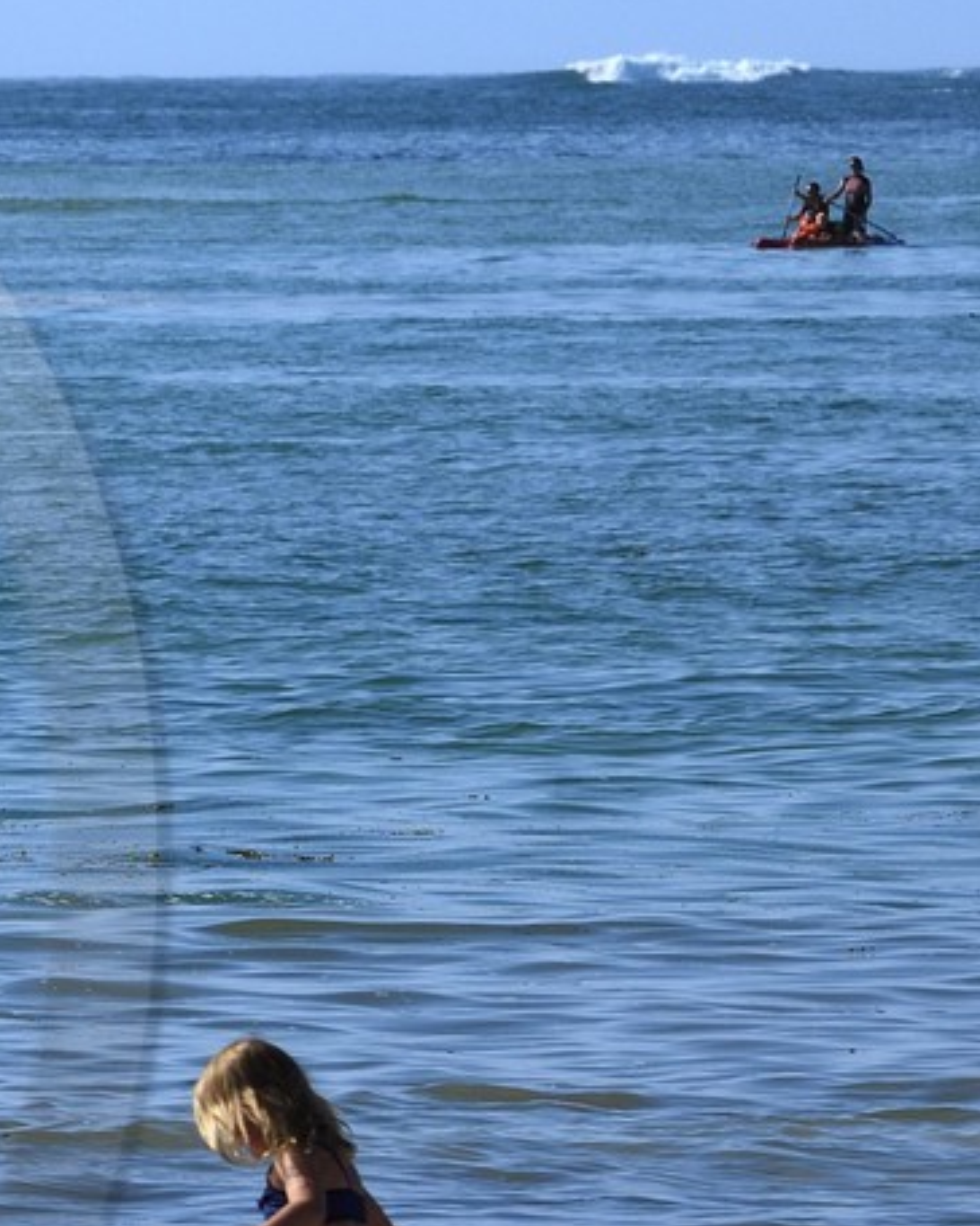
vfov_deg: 3.4
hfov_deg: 2.7
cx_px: -956
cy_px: 860
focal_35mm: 577
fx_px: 20919
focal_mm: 175
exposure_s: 1/500
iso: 200
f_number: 11
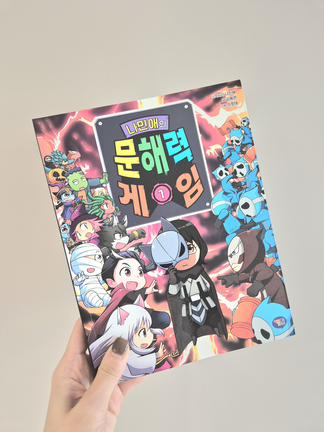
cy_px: 216
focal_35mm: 23
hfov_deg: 58.9
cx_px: 162
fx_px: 287
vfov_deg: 73.9
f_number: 1.8
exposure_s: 1/60.2
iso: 125
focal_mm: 5.4
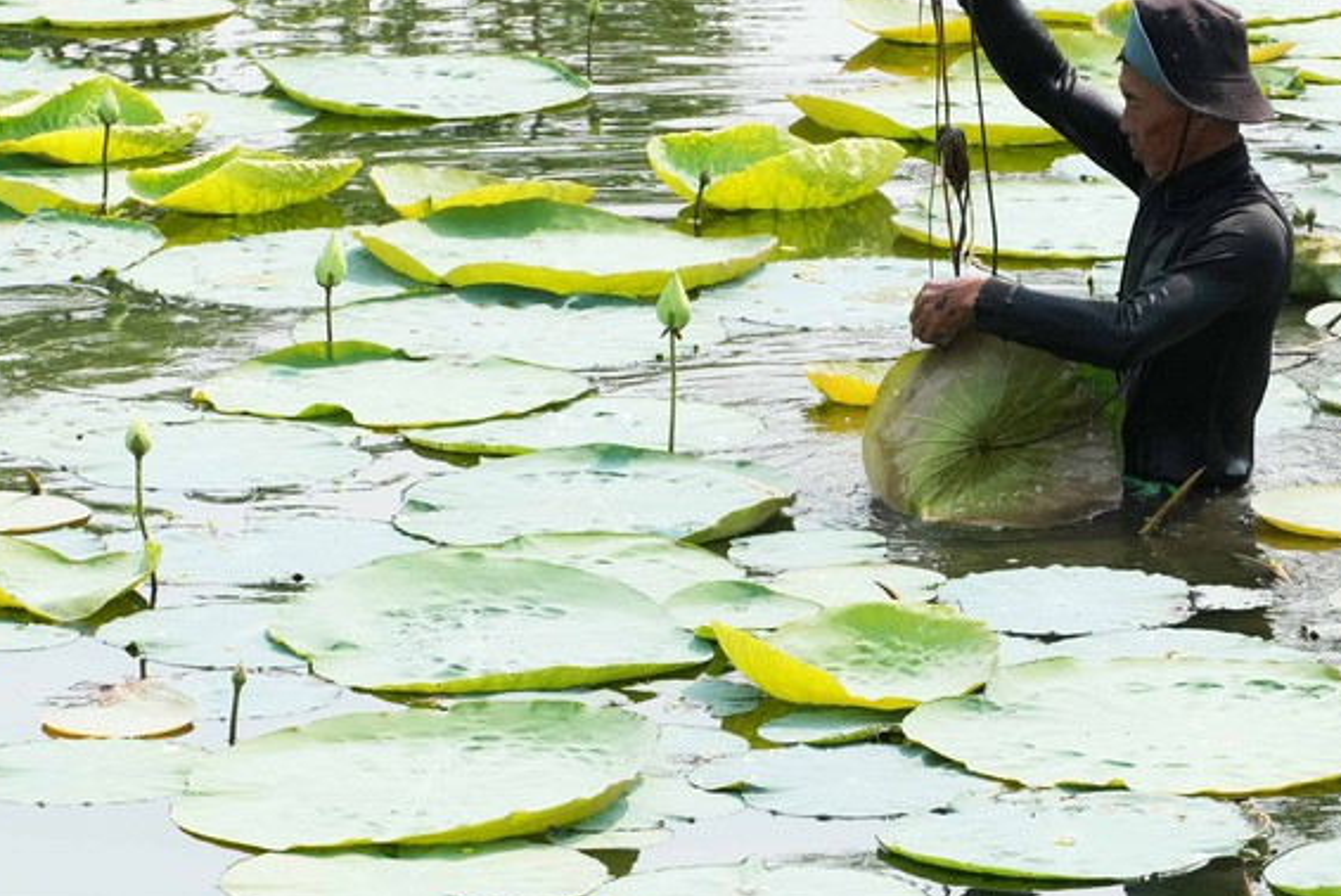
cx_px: 742
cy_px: 487
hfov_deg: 7.5
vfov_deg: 5.0
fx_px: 10170
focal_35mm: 273
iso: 1600
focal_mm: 103
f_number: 9
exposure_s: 1/3200
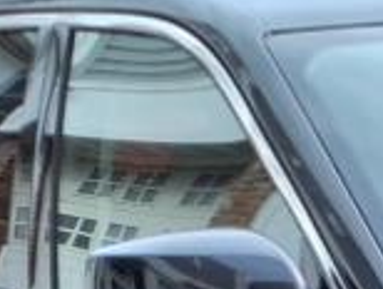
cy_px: 815
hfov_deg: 10.2
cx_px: 751
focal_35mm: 179
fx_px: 1984
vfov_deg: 7.5
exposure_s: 1/909
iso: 40
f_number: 1.9
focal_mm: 3.58
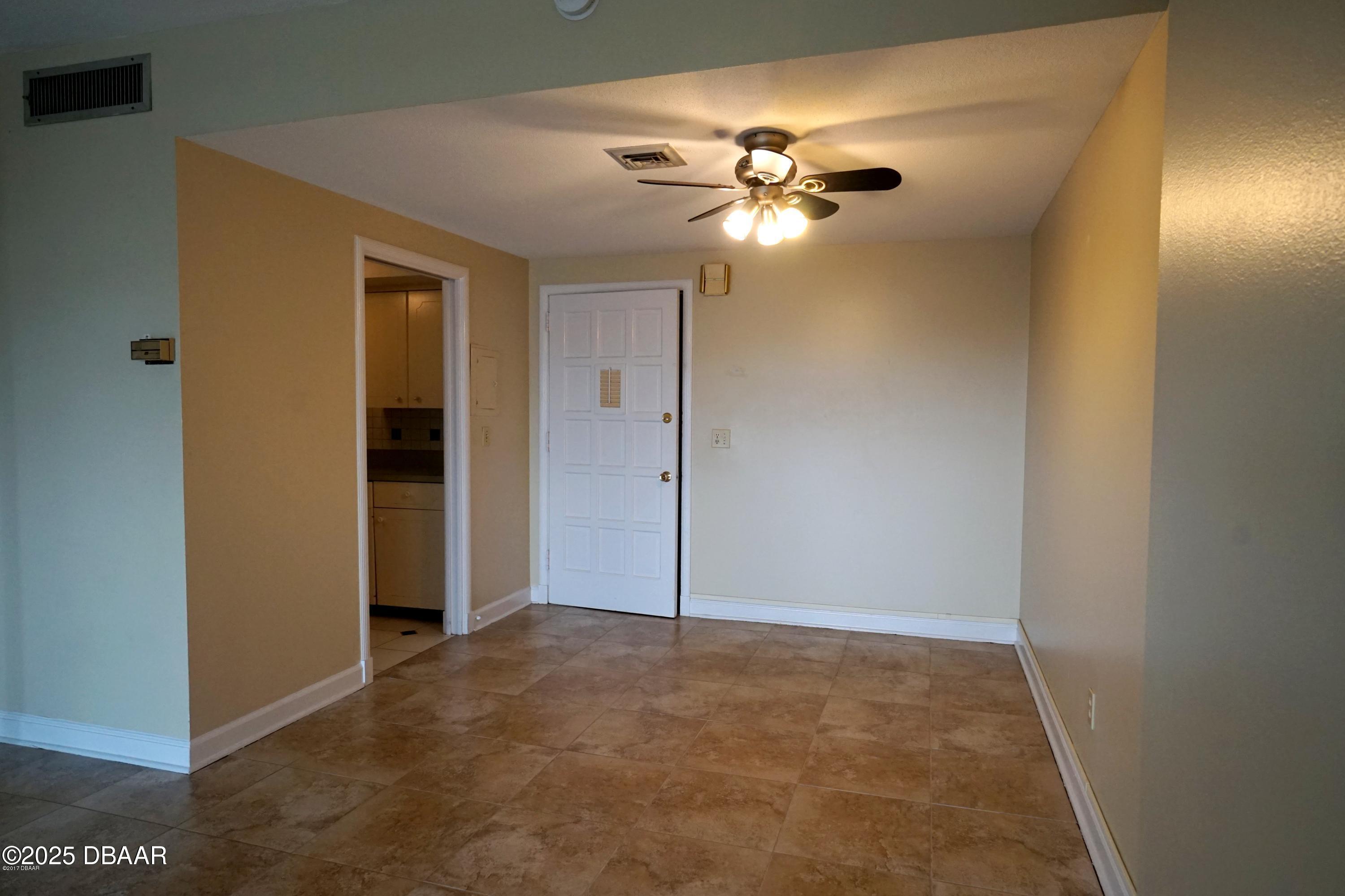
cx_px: 672
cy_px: 448
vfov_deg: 63.2
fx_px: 728
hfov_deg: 85.4
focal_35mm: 20
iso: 1000
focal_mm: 13
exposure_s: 1/40
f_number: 8
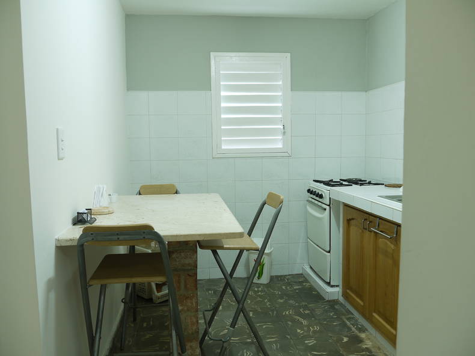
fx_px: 384
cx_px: 238
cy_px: 178
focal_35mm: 28
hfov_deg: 63.5
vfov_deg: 49.7
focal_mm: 14
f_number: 5.6
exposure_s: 1.3
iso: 100
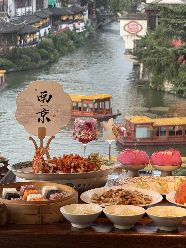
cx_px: 93
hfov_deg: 12.3
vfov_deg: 16.4
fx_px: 860
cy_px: 124
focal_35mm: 120
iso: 100
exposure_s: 1/99
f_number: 2.8
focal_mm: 15.66
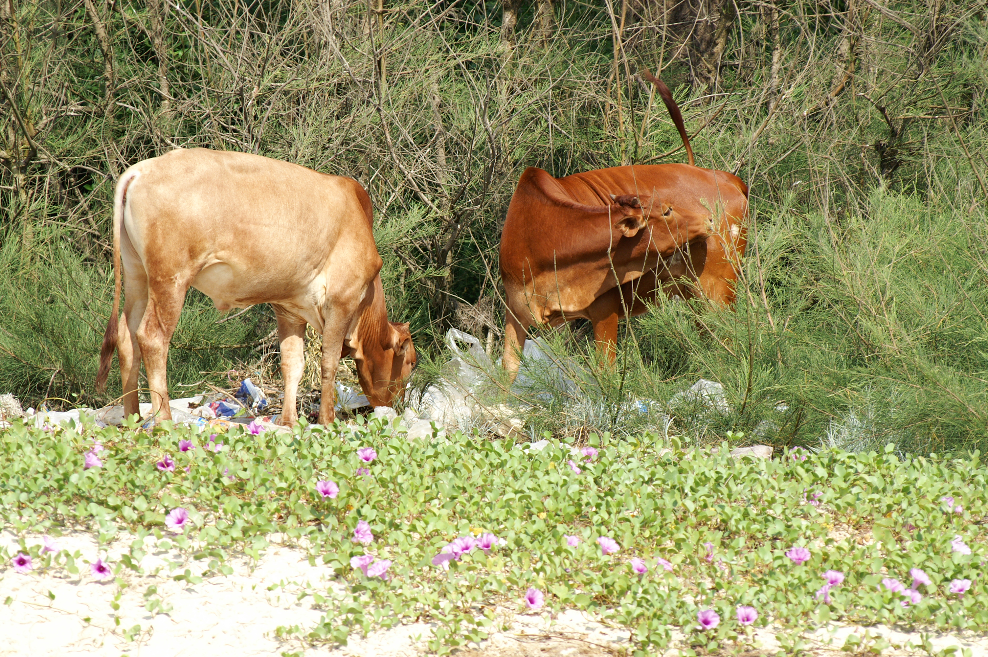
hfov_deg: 4.6
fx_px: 12339
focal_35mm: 450
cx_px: 494
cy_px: 328
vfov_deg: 3.0
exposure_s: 1/500
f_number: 8
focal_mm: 300
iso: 200
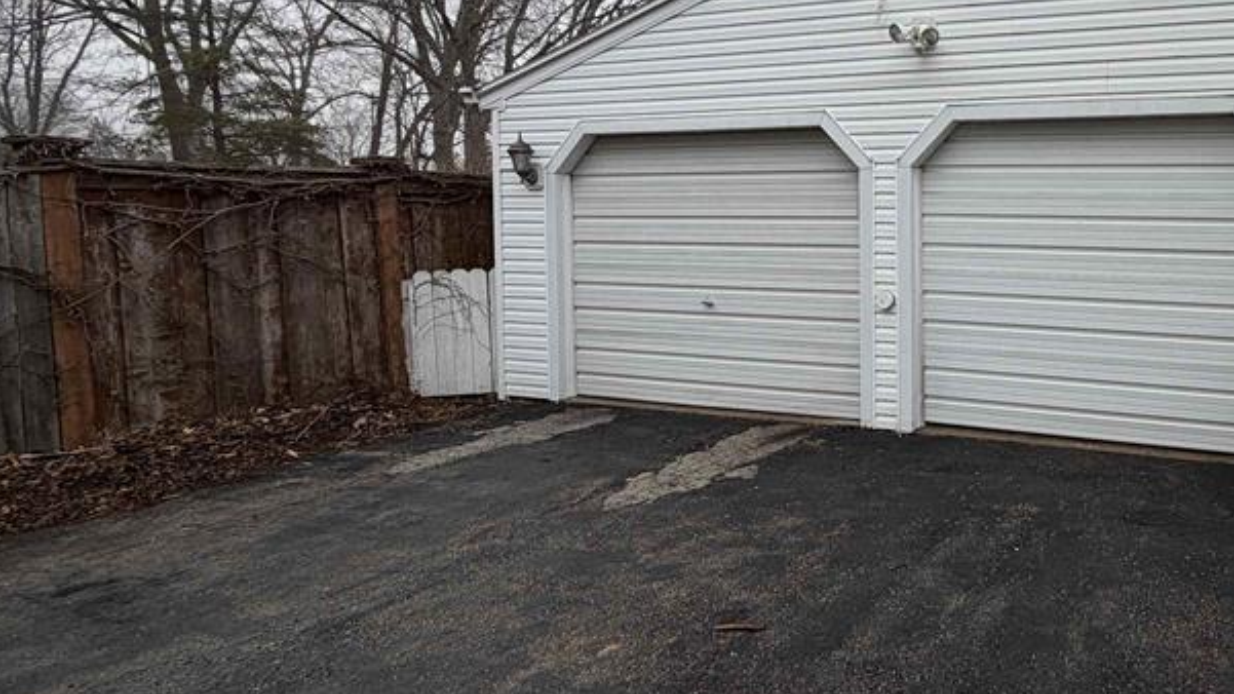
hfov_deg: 64.9
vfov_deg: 44.0
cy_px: 257
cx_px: 1004
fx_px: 851
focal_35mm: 26
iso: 40
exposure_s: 1/631
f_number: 2.2
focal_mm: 2.22
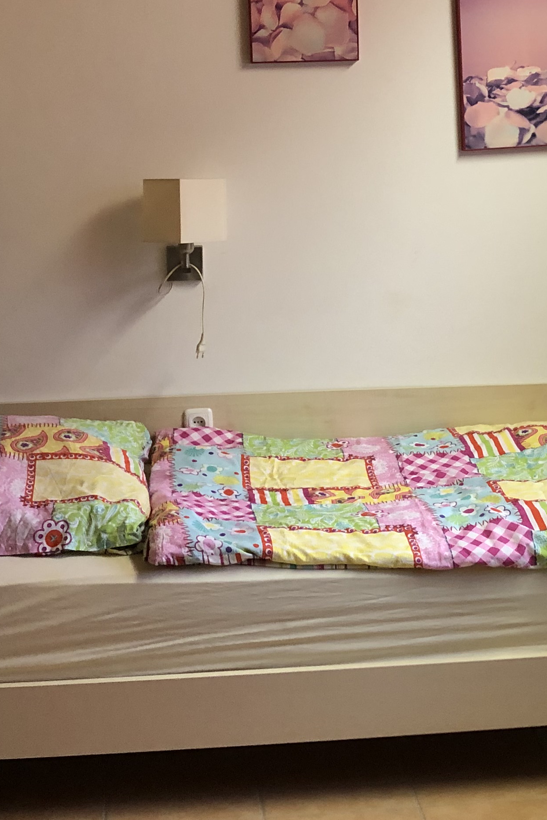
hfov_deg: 21.6
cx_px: 313
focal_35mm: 63
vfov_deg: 31.4
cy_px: 225
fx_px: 1435
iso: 80
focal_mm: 3.99
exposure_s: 1/17
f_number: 1.8
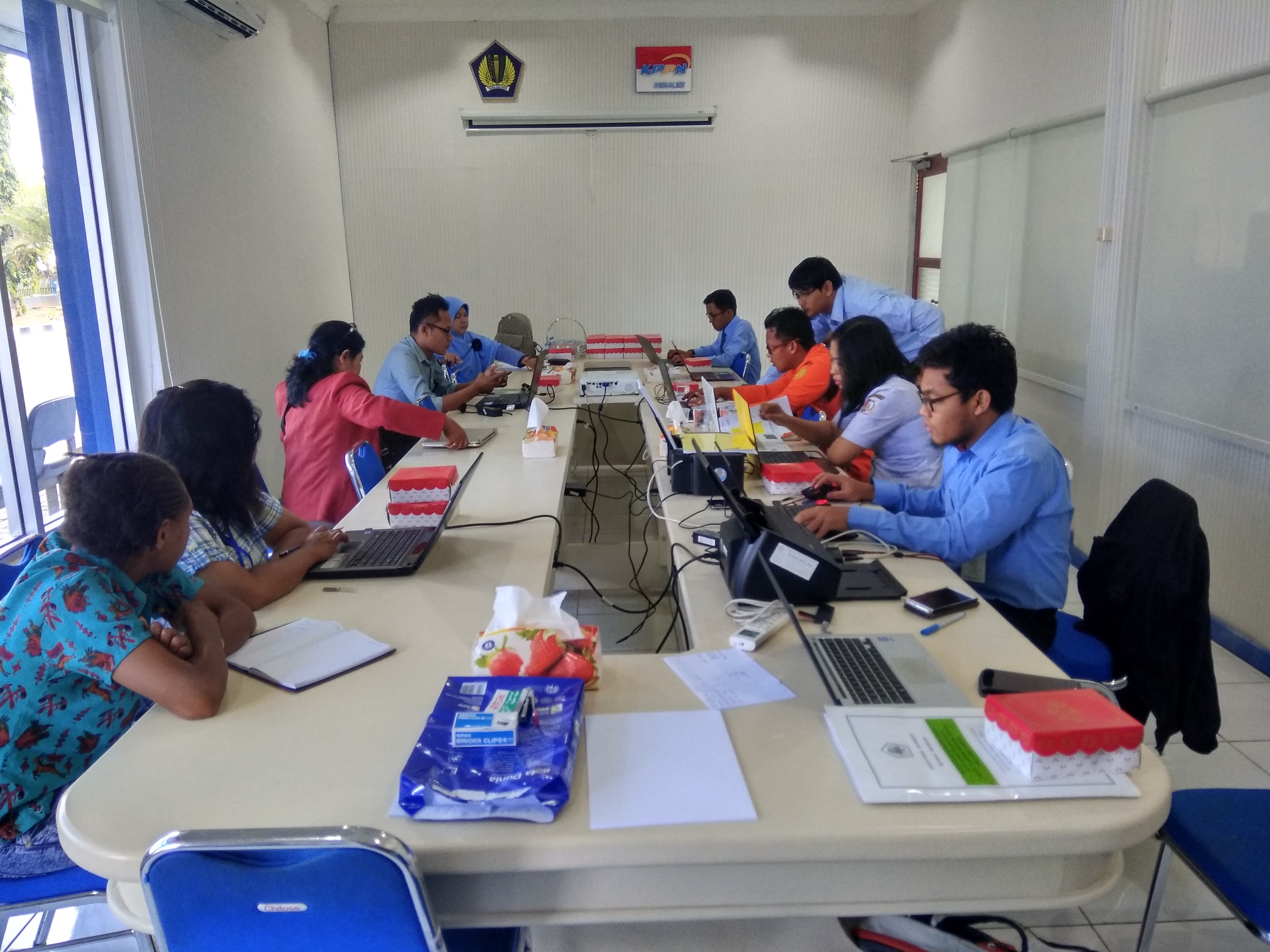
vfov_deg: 63.4
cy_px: 476
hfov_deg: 79.0
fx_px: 770
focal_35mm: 21
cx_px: 635
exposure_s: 1/25
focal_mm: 3.57
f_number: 2
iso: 400
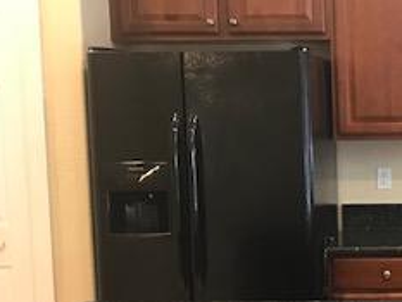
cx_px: 474
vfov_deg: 19.1
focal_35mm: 77
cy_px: 217
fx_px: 895
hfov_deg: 23.3
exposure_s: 1/15
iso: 64
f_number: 1.8
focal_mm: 3.99
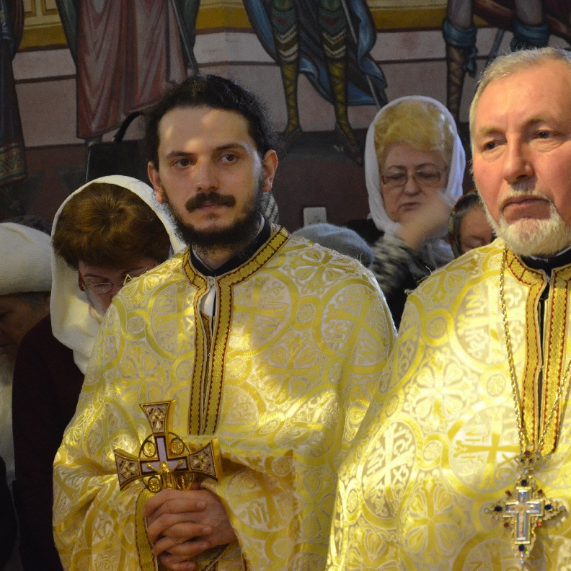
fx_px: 2090
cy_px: 286
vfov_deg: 15.6
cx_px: 357
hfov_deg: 15.5
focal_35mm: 112
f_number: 5
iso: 3200
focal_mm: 58
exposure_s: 1/20
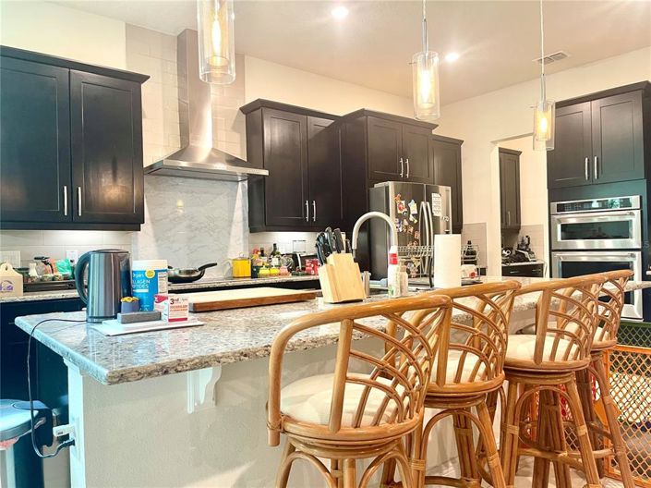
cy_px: 244
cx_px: 326
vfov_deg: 54.8
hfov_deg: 69.4
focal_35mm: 25
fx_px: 470
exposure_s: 1/60
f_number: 1.6
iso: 320
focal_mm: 5.1
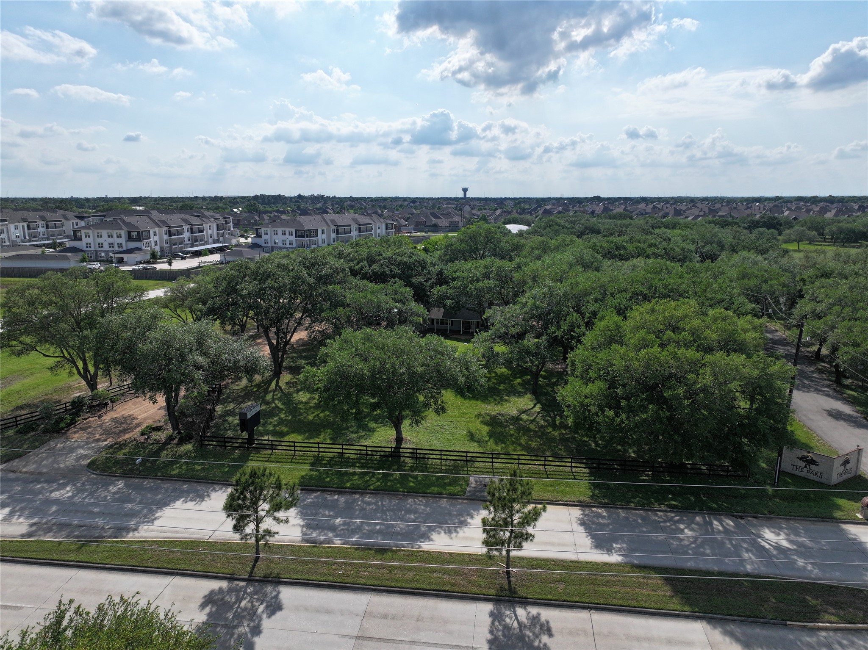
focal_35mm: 24
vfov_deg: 56.8
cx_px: 434
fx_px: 602
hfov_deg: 71.6
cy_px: 325
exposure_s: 1/5000
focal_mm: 12.29
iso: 190
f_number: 2.8
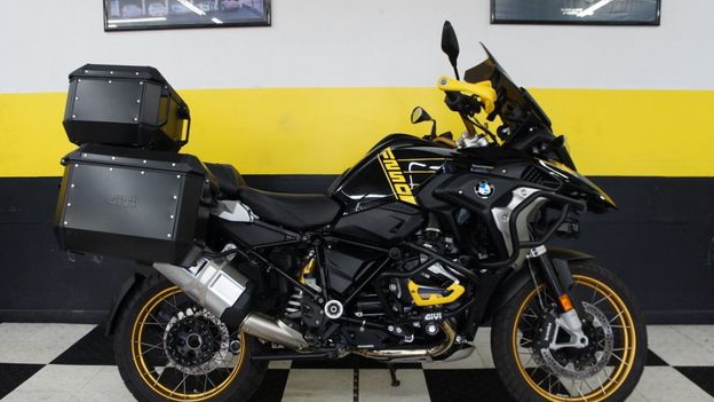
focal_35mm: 29
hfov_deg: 66.1
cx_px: 350
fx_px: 549
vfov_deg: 40.1
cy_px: 220
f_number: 3.5
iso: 800
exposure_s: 1/80
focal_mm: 18
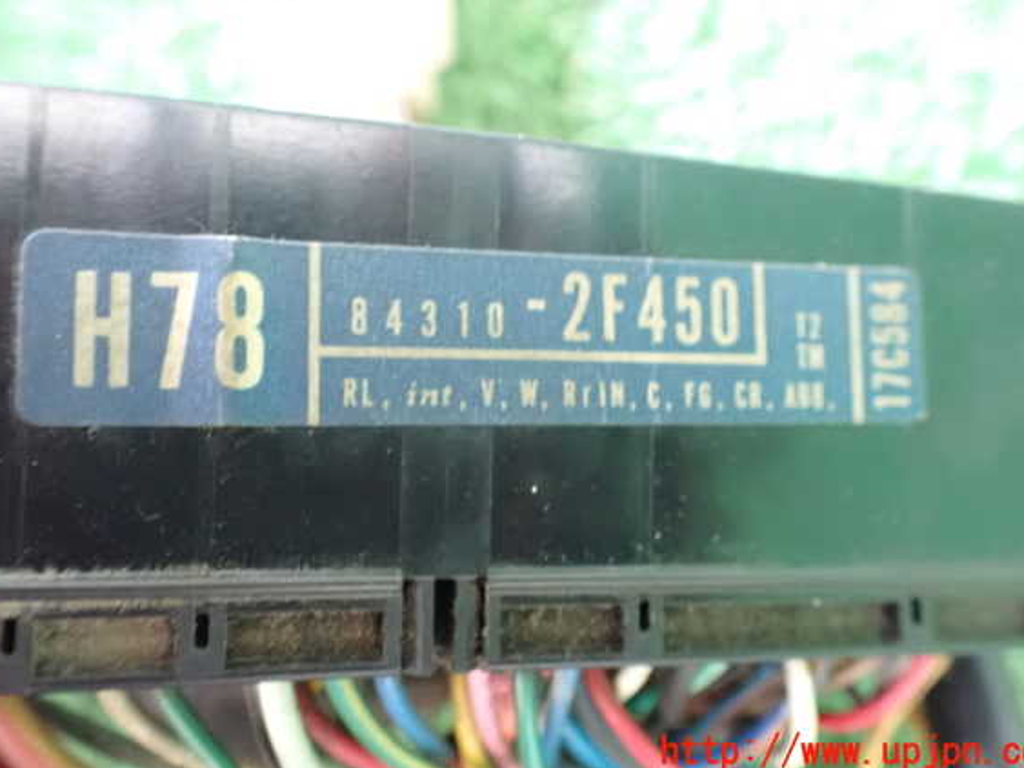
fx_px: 946
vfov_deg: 44.1
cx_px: 526
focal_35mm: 32
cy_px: 366
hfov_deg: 56.8
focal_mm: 5.4
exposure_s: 1/25
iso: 1600
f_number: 2.3
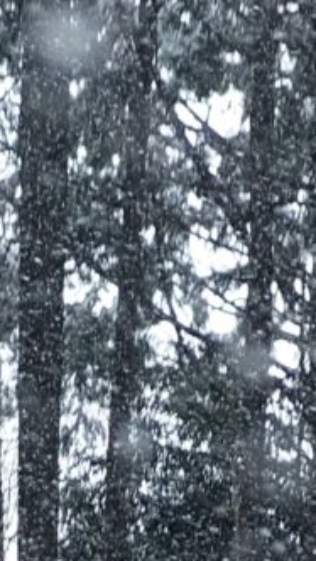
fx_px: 9985
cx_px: -150
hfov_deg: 1.8
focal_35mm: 671
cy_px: 1798
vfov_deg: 3.1
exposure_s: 1/300
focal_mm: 55
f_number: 4
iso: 800
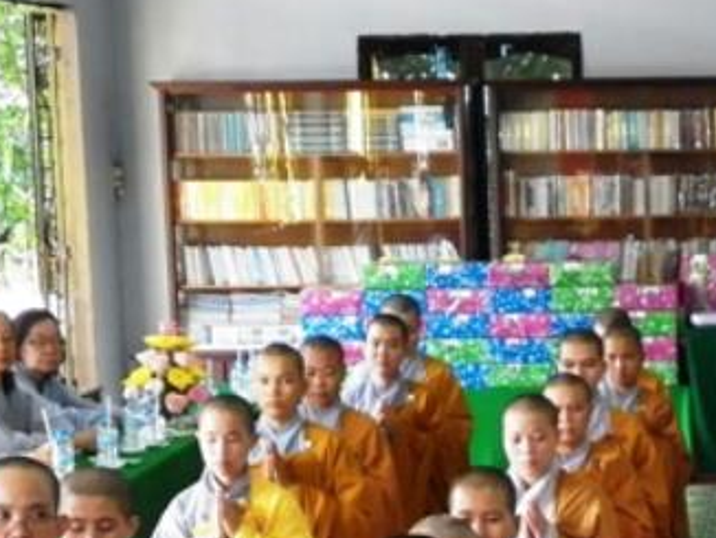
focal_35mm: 157
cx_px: 848
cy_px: 747
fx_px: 3250
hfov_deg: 12.3
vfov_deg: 9.3
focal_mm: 9
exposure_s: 1/50
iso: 250
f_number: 3.8
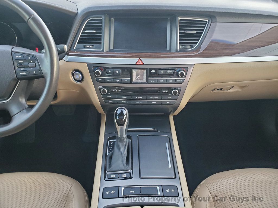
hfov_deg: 67.3
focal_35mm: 26
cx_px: 139
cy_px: 104
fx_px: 209
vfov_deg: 53.1
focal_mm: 4.3
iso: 400
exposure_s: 1/40
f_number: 2.4
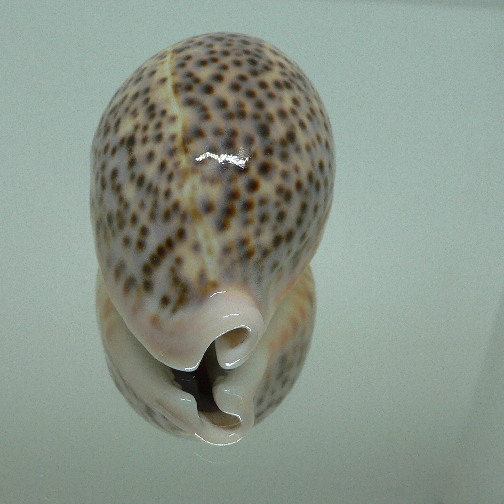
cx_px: 216
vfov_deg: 40.0
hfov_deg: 39.9
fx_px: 692
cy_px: 251
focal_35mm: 42
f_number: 2.8
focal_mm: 4.6
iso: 150
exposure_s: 1/60
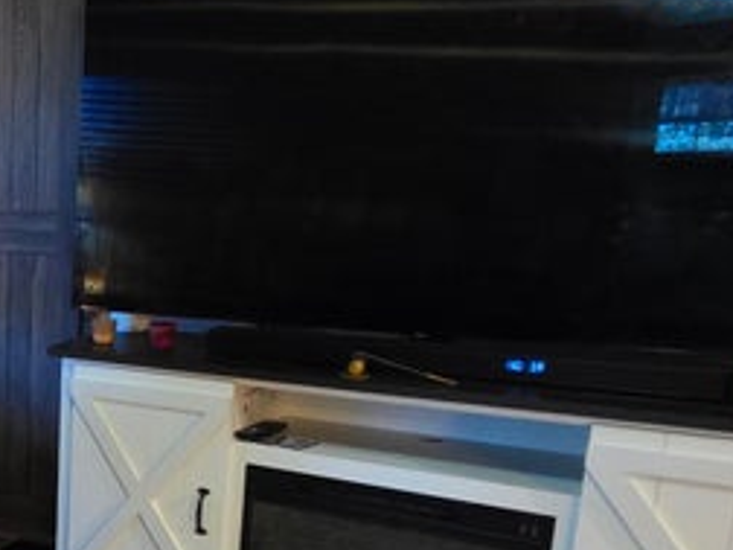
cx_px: -388
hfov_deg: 27.7
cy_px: 402
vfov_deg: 32.4
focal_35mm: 44
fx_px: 932
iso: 1000
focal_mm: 2.2
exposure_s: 1/60
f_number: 1.9
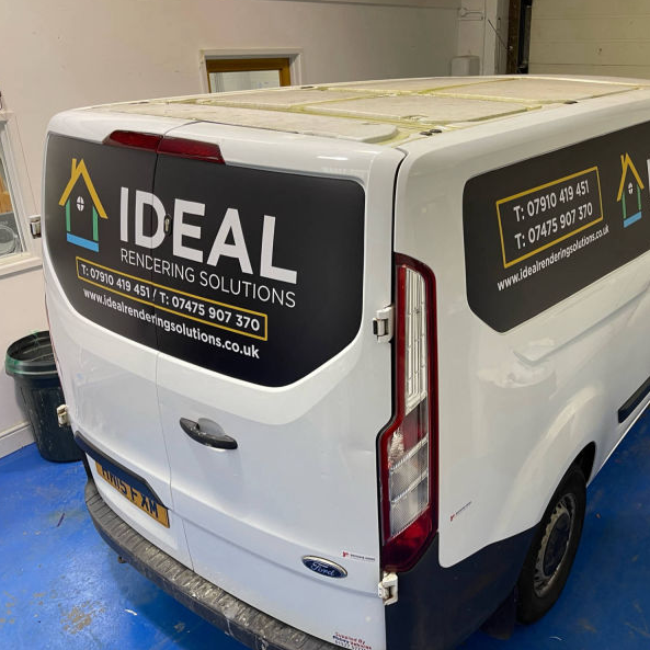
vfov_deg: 52.5
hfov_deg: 51.7
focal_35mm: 31
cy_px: 322
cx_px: 426
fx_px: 659
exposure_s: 1/50
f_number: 1.6
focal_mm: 5.1
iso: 80
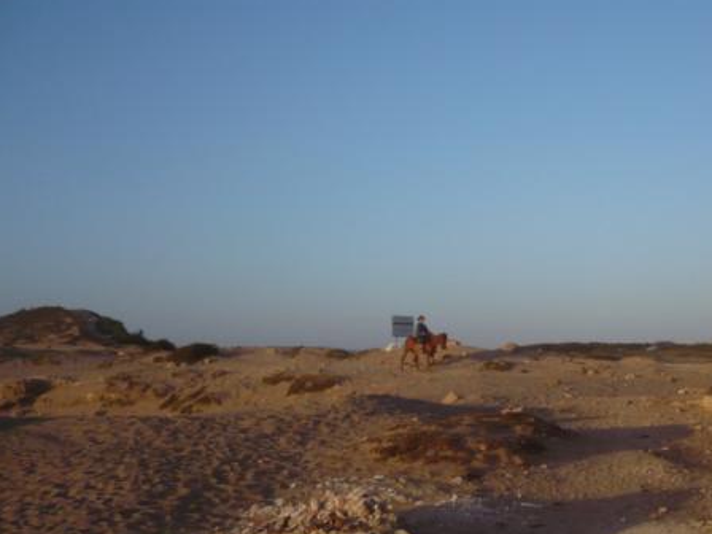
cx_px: 470
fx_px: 1028
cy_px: 323
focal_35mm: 50
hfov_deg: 37.8
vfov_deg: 29.0
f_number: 2.8
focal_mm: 5.8
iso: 100
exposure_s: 1/800
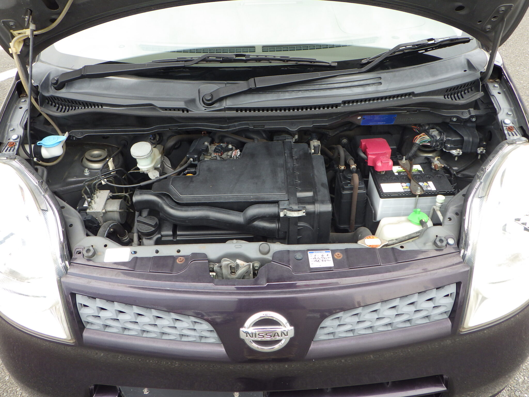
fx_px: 428
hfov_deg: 63.4
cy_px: 198
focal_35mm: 28
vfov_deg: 49.7
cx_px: 264
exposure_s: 1/100
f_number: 3.5
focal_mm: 5
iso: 125
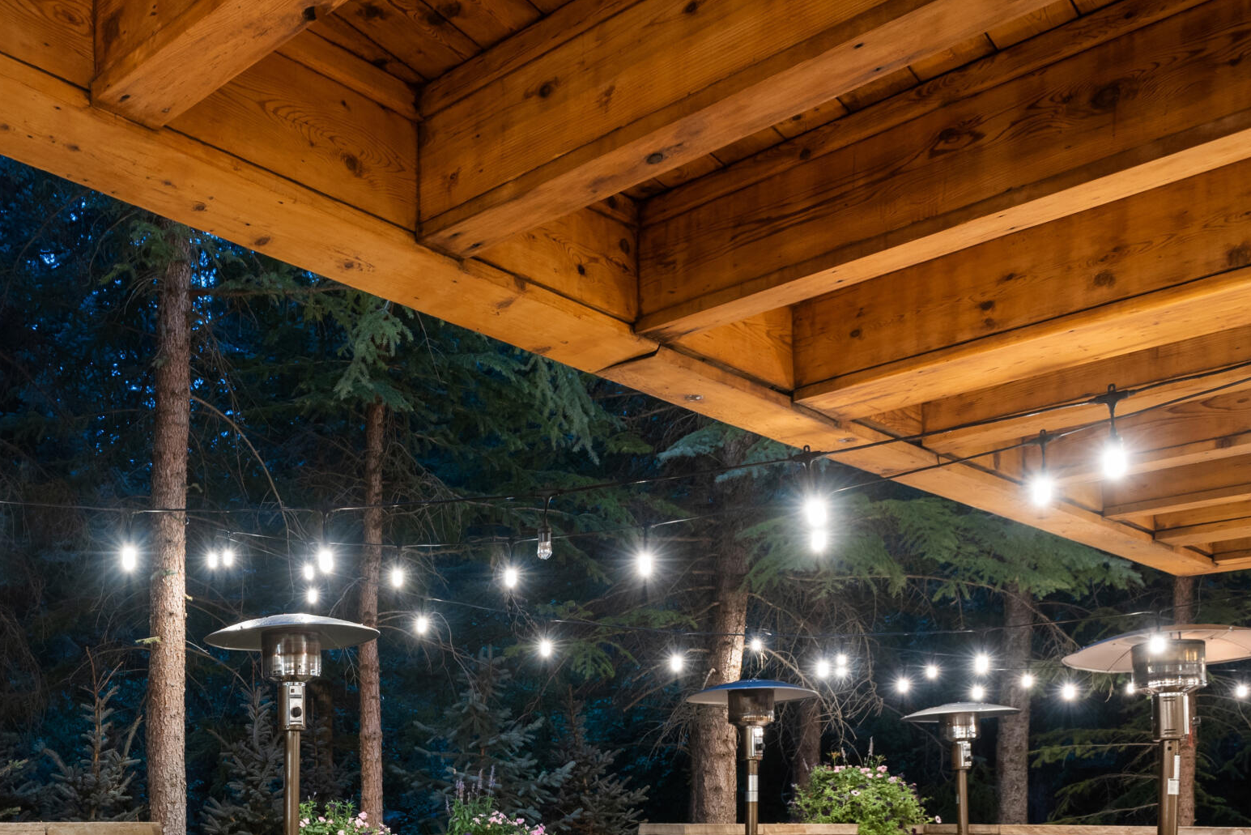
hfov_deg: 53.3
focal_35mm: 33
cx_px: 246
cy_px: 756
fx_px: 1147
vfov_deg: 37.3
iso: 500
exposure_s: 4
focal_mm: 17
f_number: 7.1
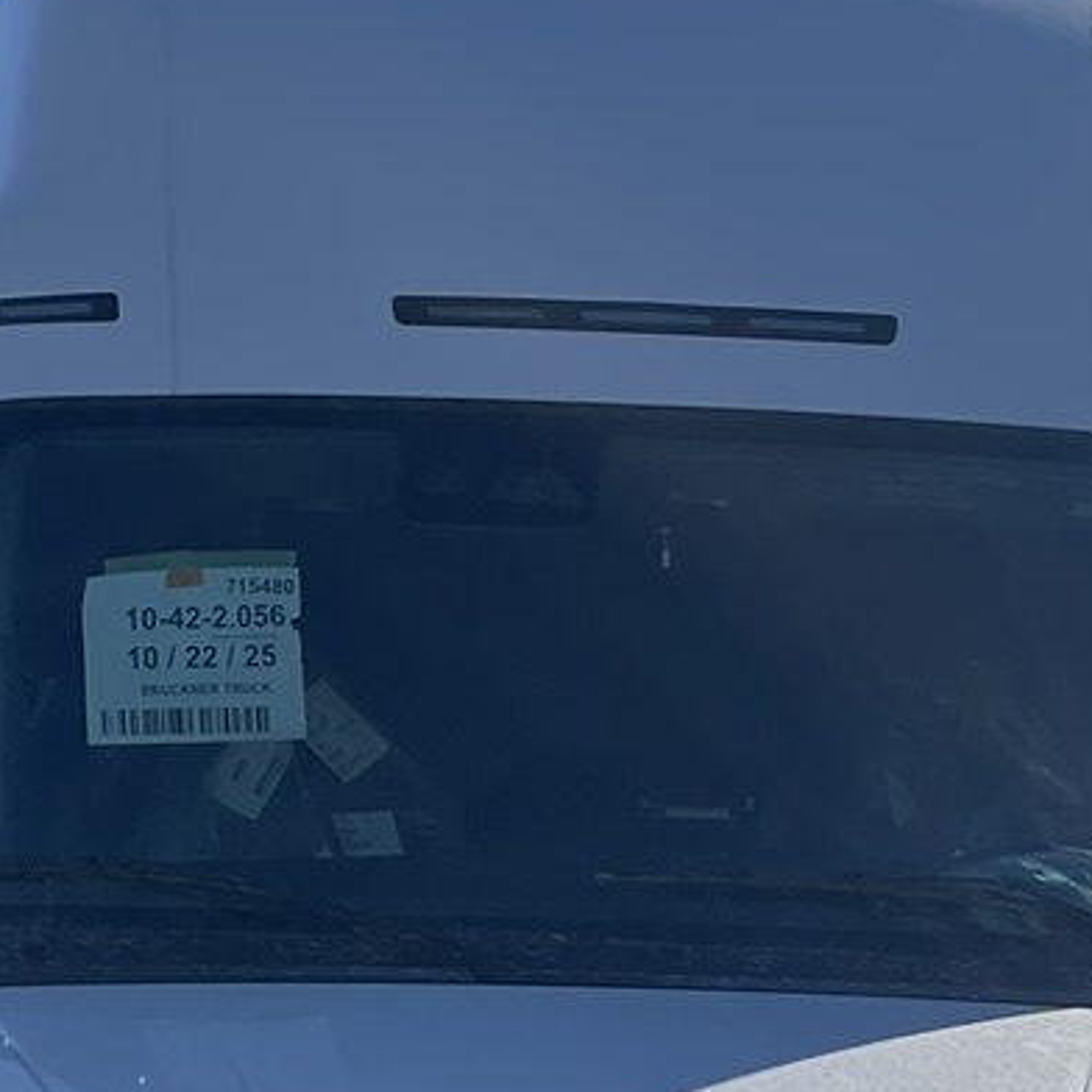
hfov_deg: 14.5
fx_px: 4283
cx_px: 755
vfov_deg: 14.0
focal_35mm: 120
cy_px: 1387
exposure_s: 1/4292
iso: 32
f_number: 1.6
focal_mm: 4.2
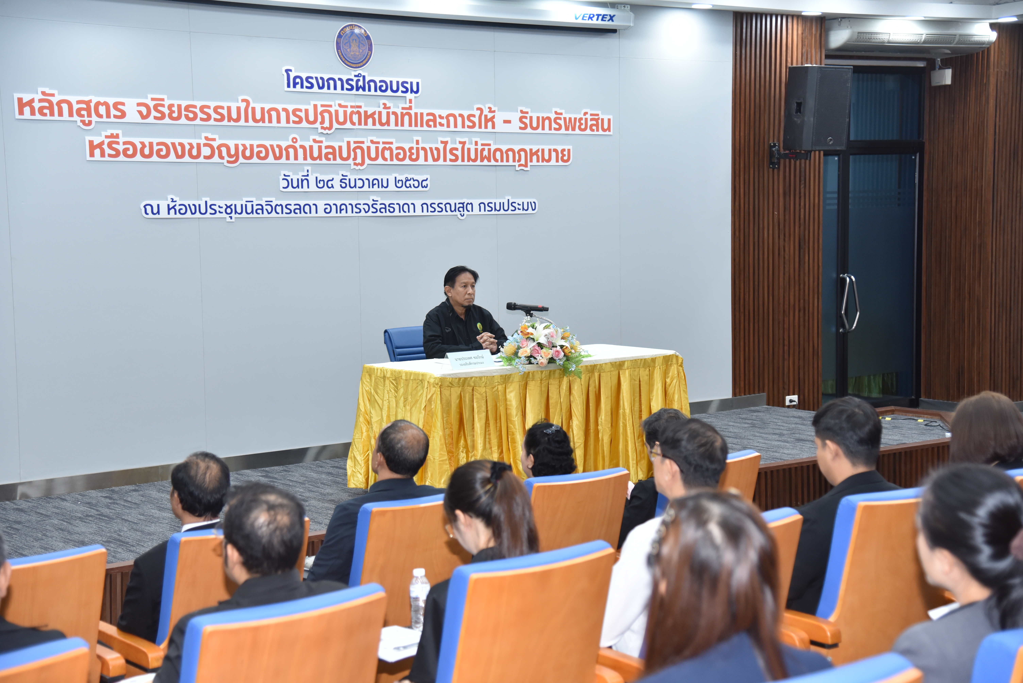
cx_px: 512
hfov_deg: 34.5
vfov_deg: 23.4
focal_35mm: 58
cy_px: 342
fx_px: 1649
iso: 1100
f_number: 4
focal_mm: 58
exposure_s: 1/160
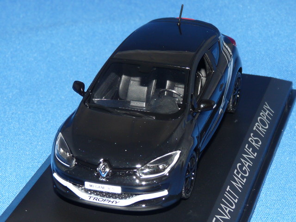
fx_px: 924
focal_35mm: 108
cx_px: 148
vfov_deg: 13.7
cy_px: 111
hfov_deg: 18.2
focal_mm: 11.1
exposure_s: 1/60
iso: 100
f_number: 4
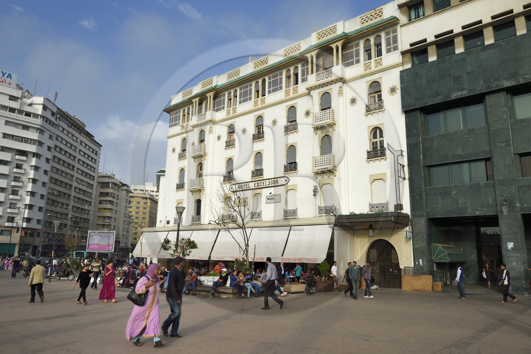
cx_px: 266
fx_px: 354
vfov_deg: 53.1
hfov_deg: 73.8
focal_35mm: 24
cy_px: 177
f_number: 11
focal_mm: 24
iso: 200
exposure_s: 1/250
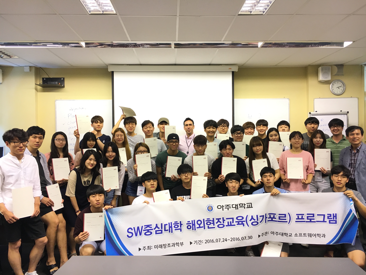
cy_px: 138
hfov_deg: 61.7
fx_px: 307
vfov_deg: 48.2
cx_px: 183
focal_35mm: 29
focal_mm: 4.15
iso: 125
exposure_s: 1/33
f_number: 2.2
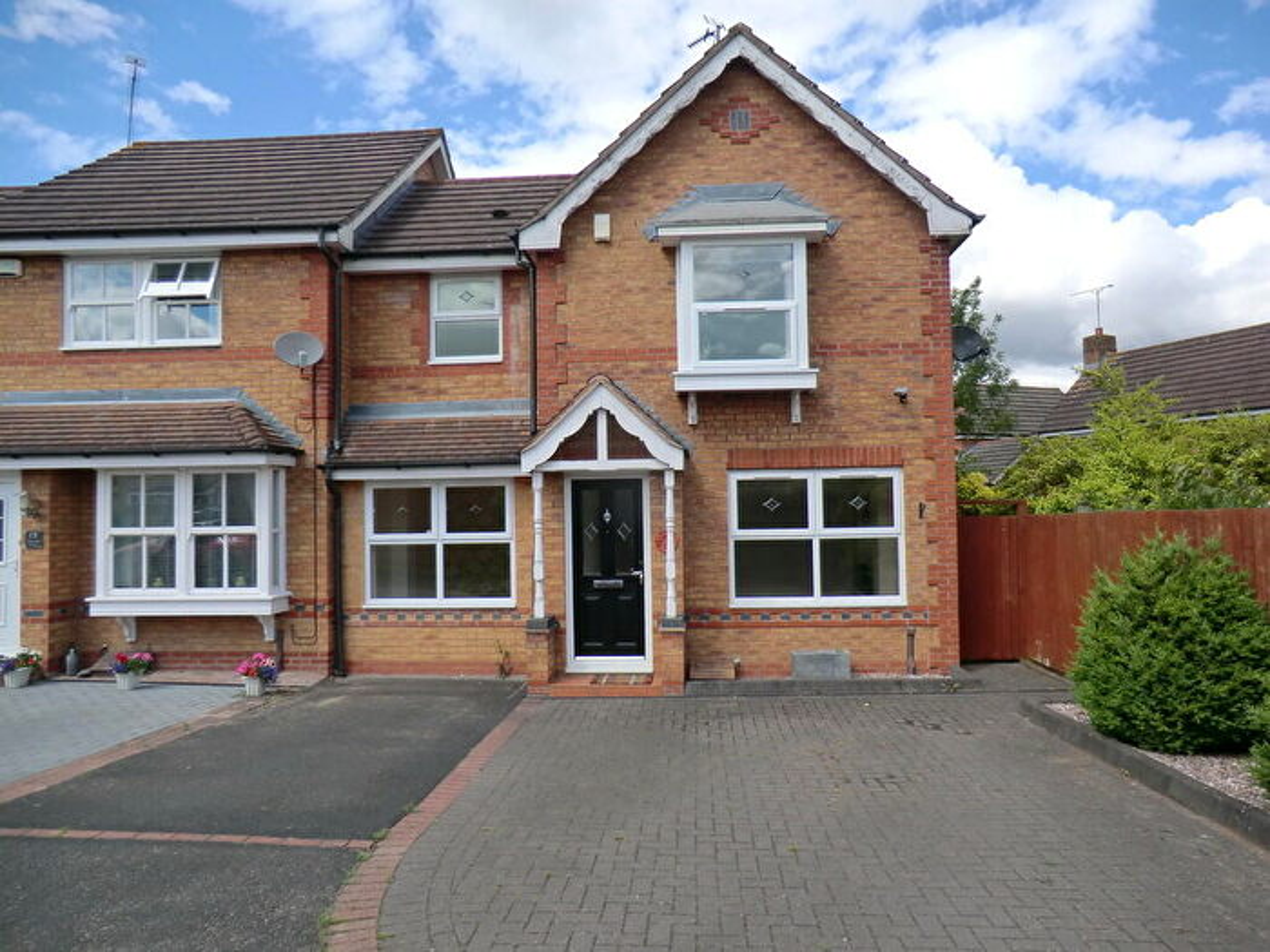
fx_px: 881
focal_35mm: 24
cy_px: 476
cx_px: 635
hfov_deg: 71.6
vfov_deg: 56.8
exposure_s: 1/800
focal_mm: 4.3
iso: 64
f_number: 3.2
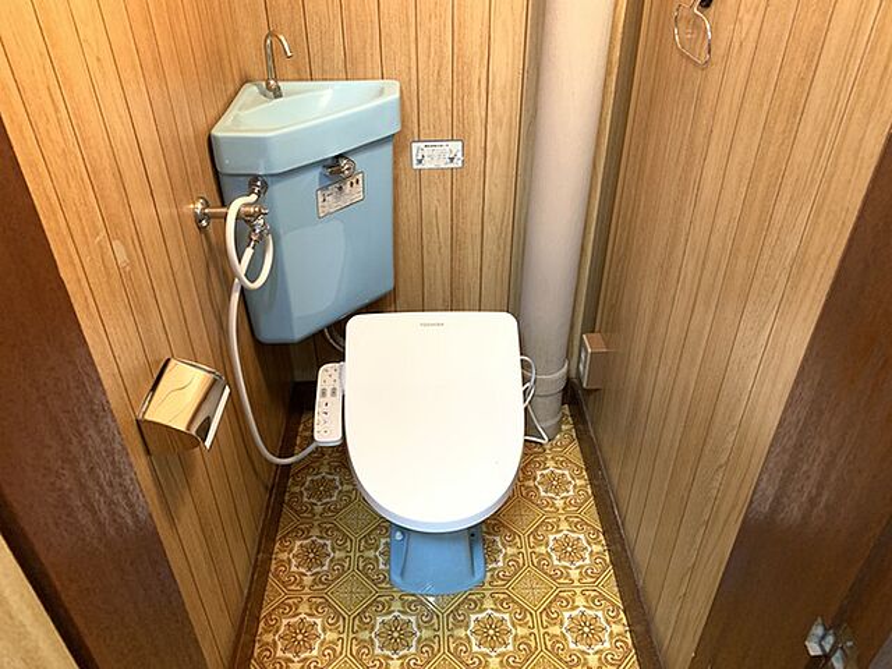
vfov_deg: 53.1
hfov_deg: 67.3
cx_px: 446
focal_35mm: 26
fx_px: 670
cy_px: 334
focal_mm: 4.25
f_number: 1.8
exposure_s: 1/25
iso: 400
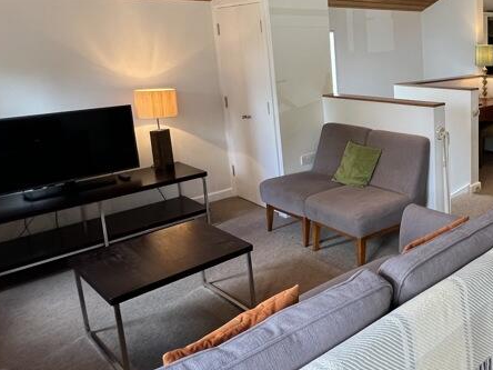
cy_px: 121
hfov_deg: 52.1
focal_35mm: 30
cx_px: 452
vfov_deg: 46.0
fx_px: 427
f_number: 1.8
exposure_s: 1/100
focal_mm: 1.57
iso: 200
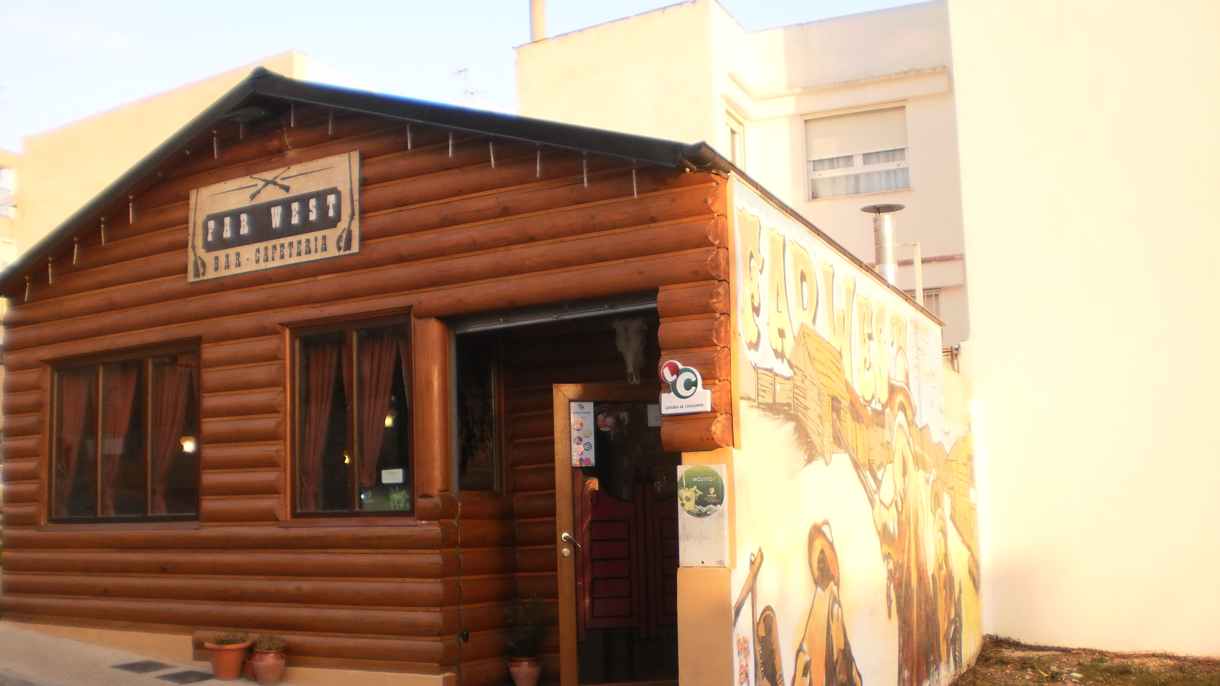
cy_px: 369
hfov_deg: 50.5
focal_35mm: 40
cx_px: 607
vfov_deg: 29.7
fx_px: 1294
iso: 100
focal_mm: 6.3
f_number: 3.1
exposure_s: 1/160
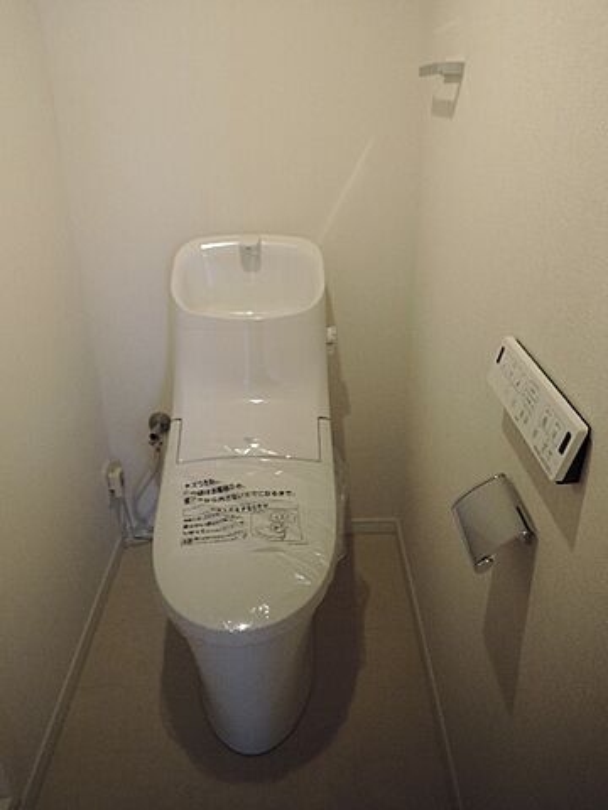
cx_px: 304
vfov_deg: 63.4
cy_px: 405
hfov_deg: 49.7
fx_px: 656
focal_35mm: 28
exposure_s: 1/30
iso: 250
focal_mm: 6
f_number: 3.2
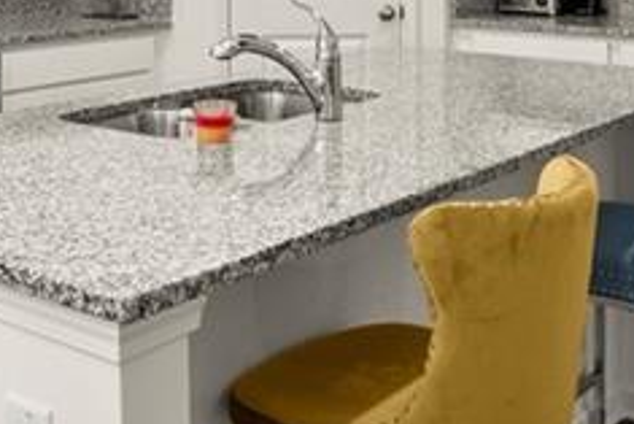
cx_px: 197
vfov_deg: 21.1
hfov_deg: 32.5
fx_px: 1075
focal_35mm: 61
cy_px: -50
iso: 640
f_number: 10
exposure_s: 1/3
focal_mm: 14
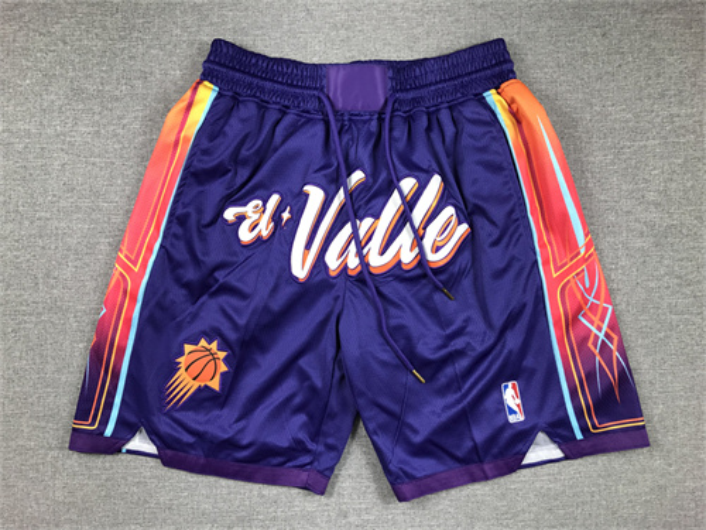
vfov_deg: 49.7
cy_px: 265
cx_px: 353
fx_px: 571
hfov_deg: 63.4
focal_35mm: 28
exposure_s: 1/50
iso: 25
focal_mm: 3.99
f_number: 1.8
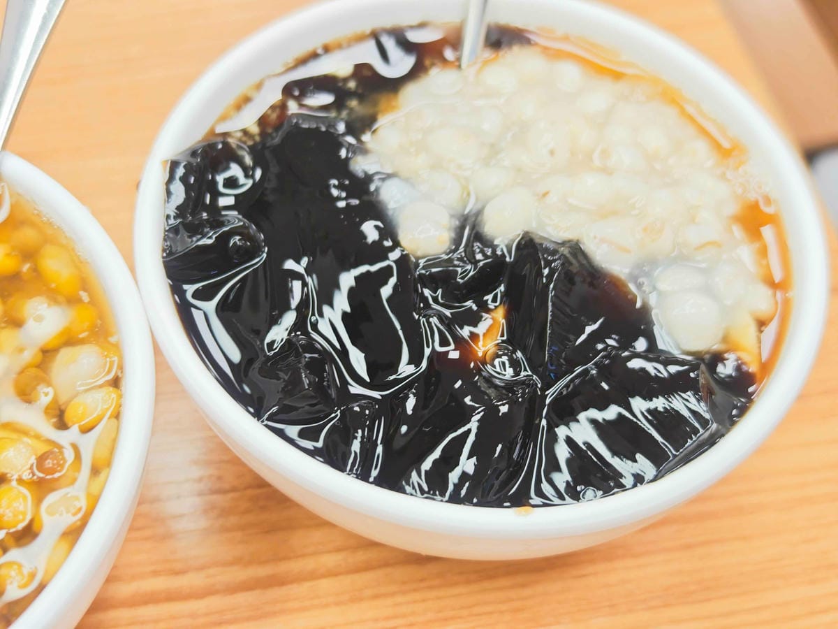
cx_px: 419
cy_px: 314
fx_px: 1114
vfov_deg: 31.5
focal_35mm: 46
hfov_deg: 41.2
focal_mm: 8.72
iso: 100
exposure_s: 1/120
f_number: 2
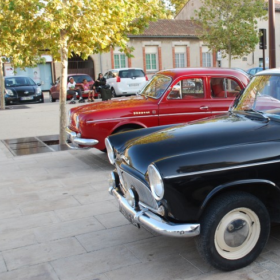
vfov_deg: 36.8
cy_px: 134
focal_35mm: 46
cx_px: 203
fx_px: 421
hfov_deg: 36.1
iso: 200
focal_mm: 22
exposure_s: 1/100
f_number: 5
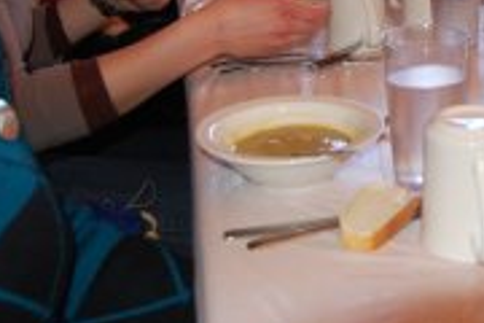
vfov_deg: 18.2
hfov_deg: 26.5
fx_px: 958
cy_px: -55
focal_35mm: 71
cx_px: 508
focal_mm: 19
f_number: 3.5
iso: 400
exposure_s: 1/60
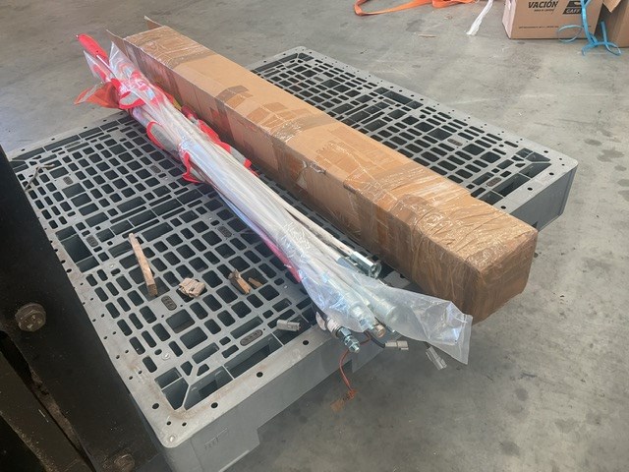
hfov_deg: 61.7
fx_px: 527
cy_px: 236
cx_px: 314
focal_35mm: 29
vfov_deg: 48.2
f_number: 1.8
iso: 40
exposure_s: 1/50
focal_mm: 3
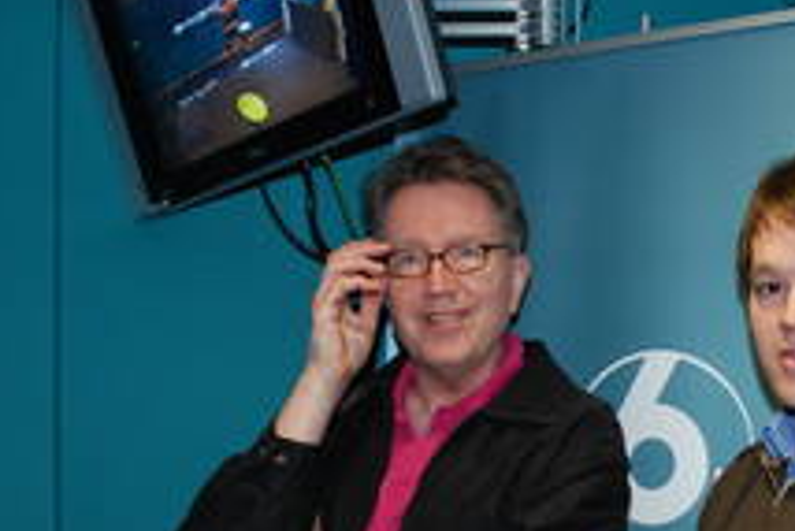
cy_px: 414
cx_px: 646
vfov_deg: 22.8
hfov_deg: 32.9
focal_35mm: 59
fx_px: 1304
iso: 800
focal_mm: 20
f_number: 5
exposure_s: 1/60
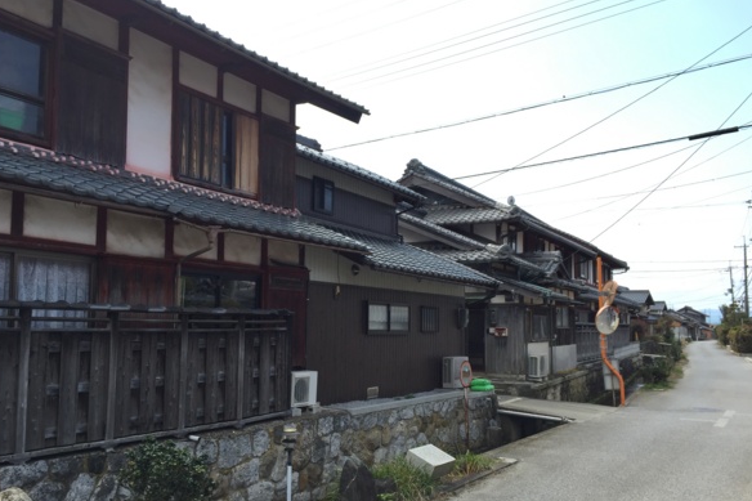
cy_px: 277
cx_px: 367
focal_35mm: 31
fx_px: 647
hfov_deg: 60.3
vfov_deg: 42.2
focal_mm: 4.15
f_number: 2.2
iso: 32
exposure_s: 1/964
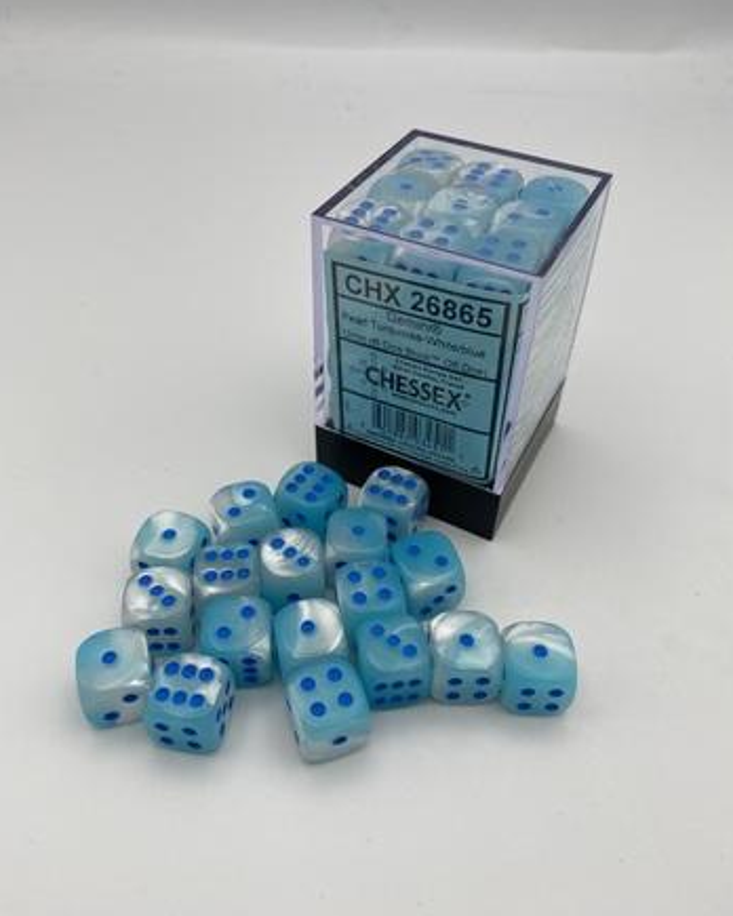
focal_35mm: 28
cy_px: 427
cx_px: 358
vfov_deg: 62.2
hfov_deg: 51.5
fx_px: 759
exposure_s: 1/257
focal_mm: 4.25
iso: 32
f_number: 1.8
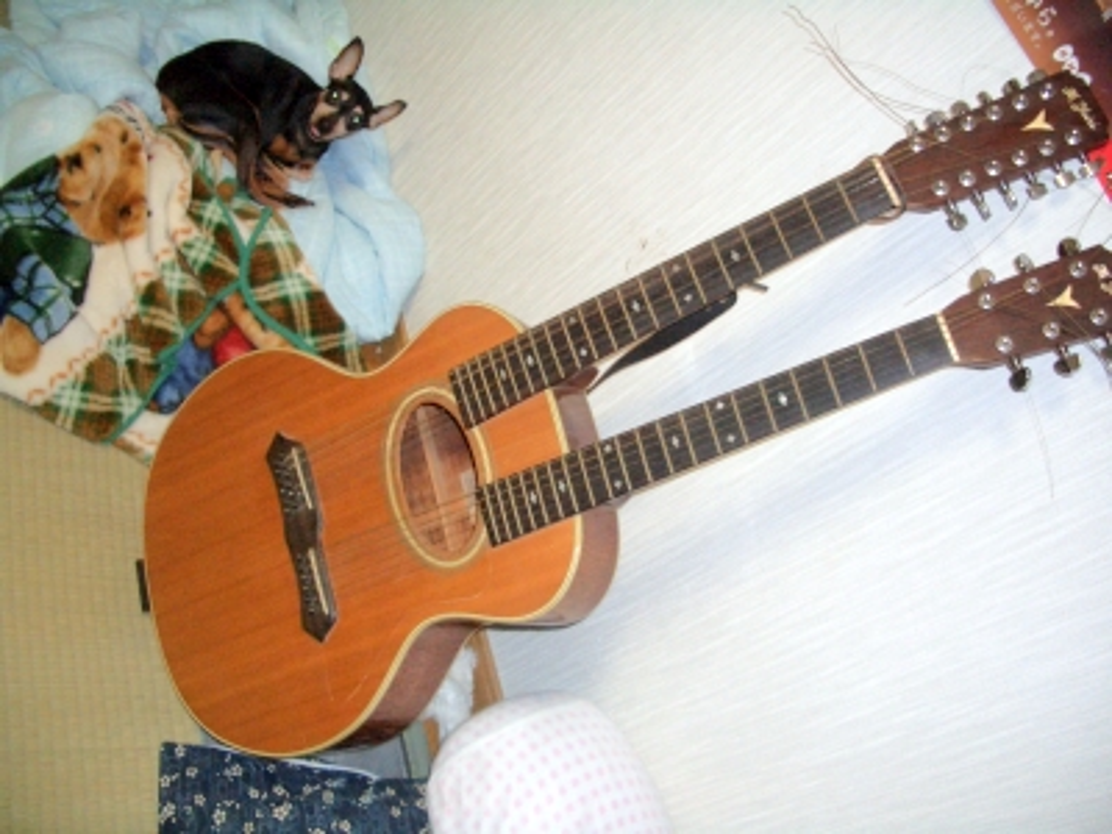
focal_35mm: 35
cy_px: 417
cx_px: 556
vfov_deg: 40.7
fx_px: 1124
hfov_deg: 52.6
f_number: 2.6
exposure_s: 1/60
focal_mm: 5.8
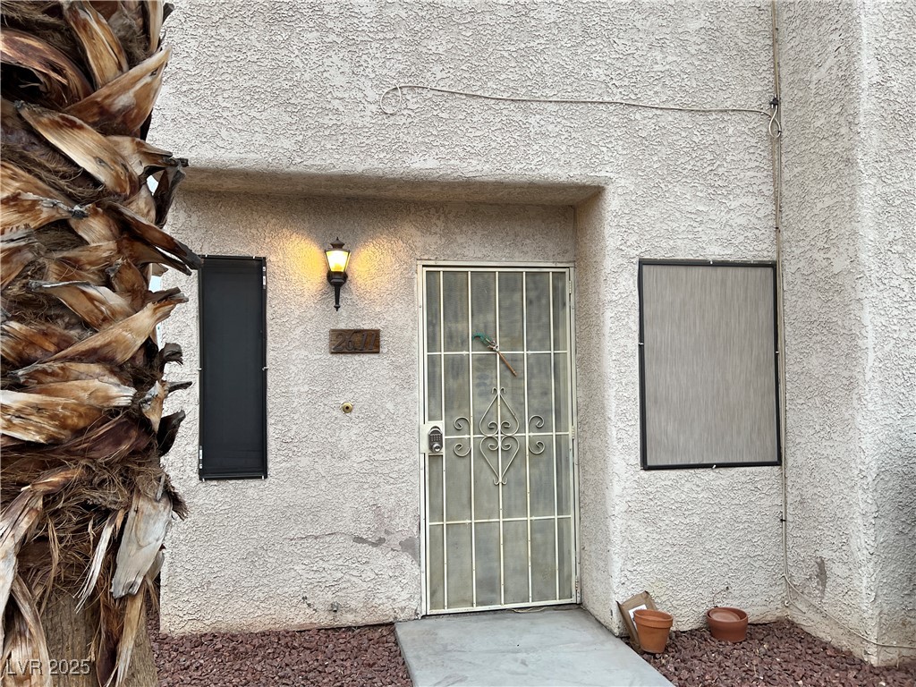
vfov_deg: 53.1
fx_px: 688
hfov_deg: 67.3
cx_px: 458
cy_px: 344
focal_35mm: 26
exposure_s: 1/120
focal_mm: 5.7
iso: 100
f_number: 1.5
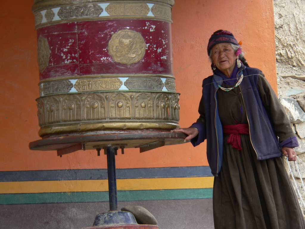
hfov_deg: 7.0
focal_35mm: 285
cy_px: 114
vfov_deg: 5.2
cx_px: 152
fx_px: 2511
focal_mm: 47.5
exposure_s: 1/320
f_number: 4
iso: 100
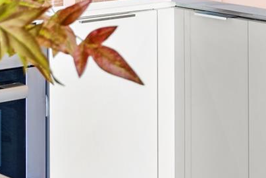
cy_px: -147
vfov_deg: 8.4
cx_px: 581
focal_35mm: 157
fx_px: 1161
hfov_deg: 11.4
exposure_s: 1
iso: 100
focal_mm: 31
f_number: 8
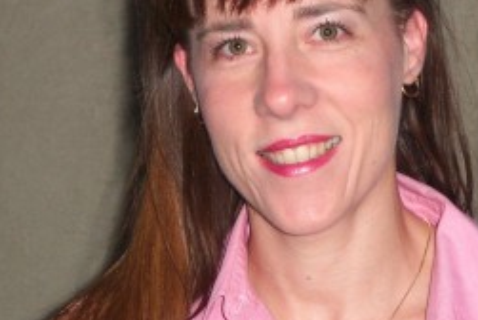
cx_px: 257
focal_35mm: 188
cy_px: 101
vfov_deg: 7.3
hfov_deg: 10.9
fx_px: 2499
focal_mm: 21.2
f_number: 4.7
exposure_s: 1/90
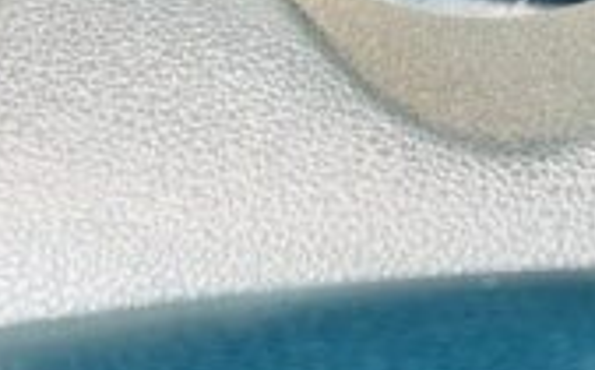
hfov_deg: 16.1
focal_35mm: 130
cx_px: 401
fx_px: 2105
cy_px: -329
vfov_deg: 9.5
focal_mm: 5.7
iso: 50
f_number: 1.5
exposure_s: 1/458
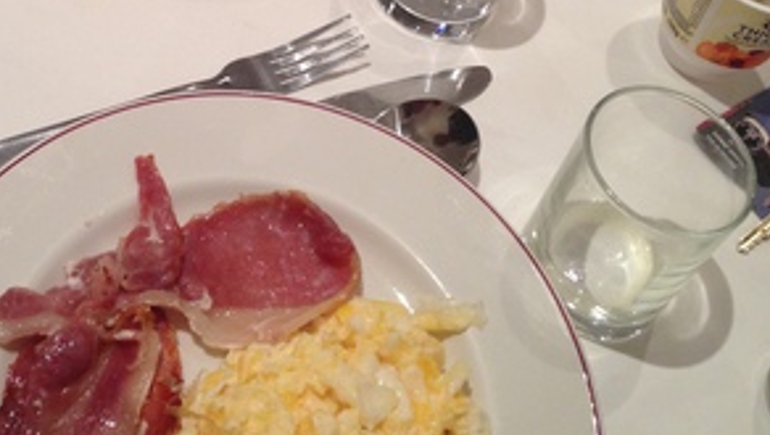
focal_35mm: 59
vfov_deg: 19.5
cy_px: -58
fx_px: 1206
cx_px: 298
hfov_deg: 35.3
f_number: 2.4
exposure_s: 1/20
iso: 80
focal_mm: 4.12
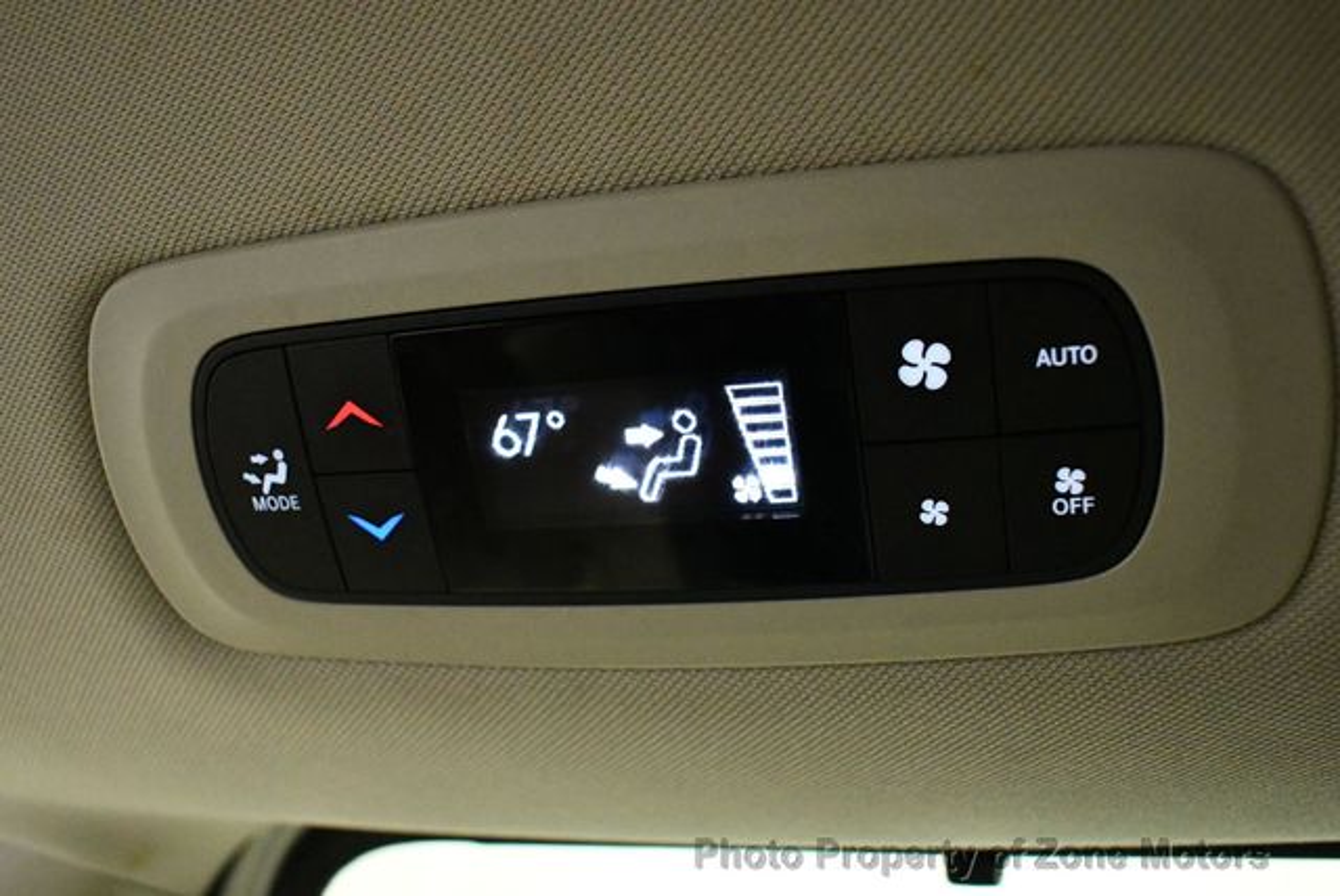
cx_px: 670
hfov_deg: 53.1
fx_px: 1341
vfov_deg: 36.9
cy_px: 448
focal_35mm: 36
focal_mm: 18
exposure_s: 1/60
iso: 6400
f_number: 3.5
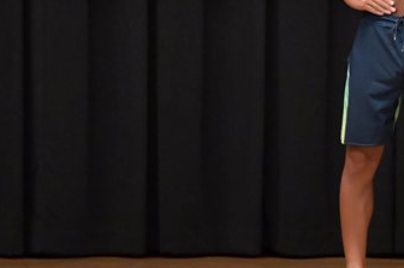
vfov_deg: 2.7
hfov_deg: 4.1
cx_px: 376
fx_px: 5614
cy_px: 61
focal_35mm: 501
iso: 6400
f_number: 5.6
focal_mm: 145
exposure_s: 1/400
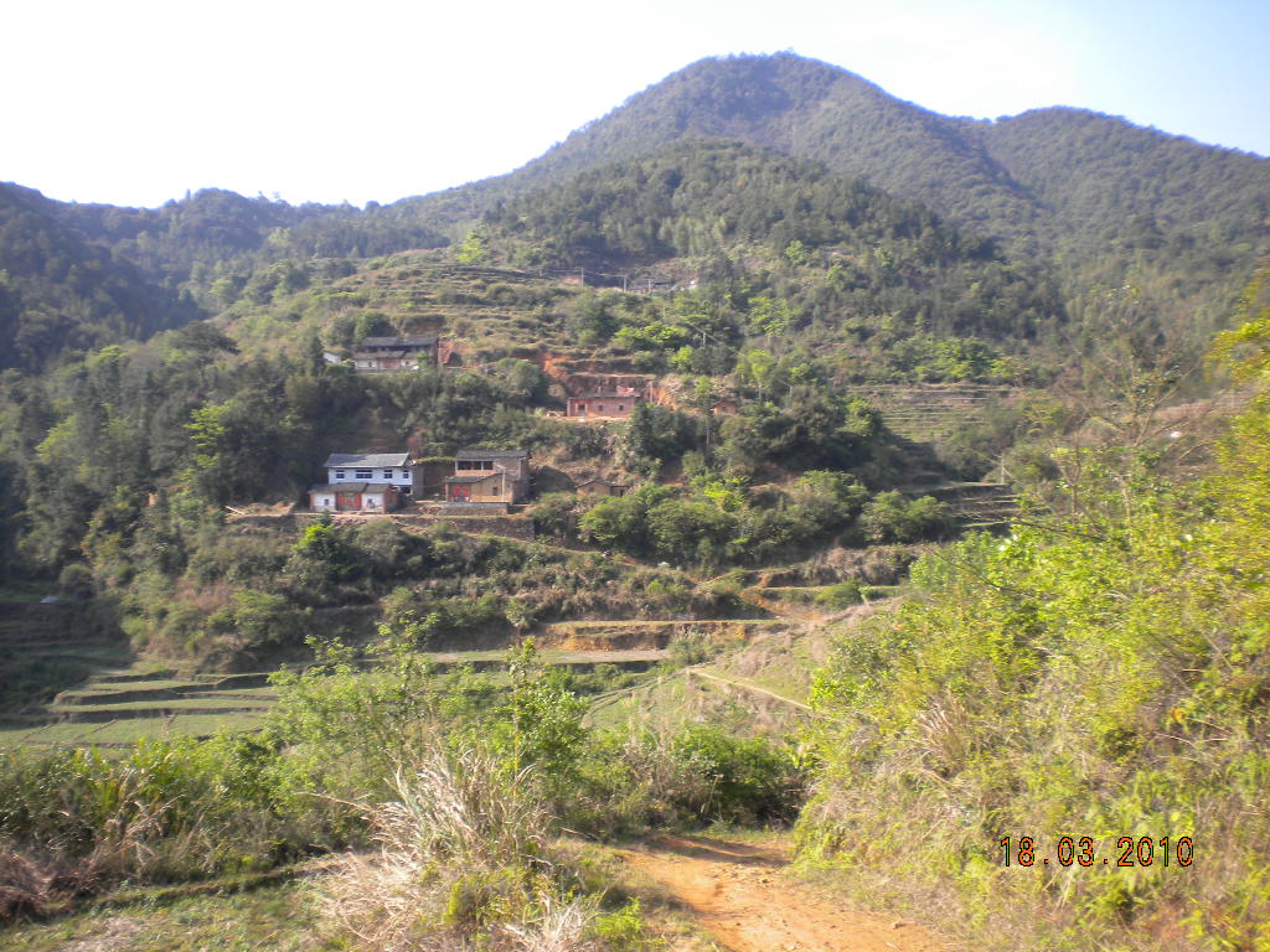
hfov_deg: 52.6
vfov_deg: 40.7
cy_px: 476
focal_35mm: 35
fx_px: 1284
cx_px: 635
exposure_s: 1/185
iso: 80
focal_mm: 6.3
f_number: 4.6
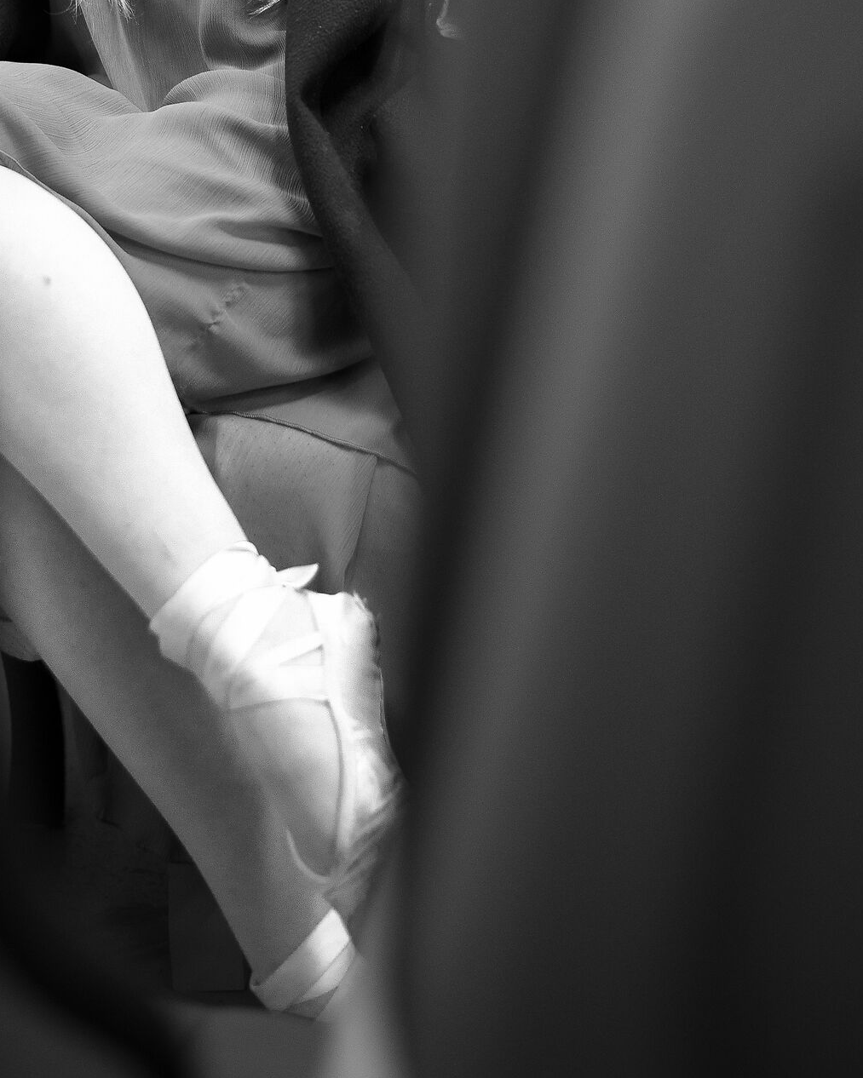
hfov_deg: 17.3
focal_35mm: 89
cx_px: 377
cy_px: 77
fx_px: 2841
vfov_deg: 21.0
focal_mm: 50
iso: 640
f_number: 1.8
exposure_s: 1/125
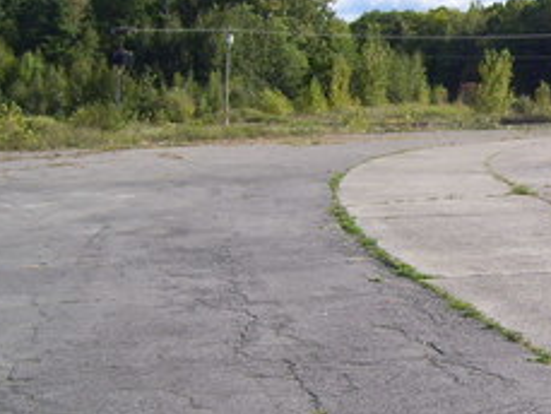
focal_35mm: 94
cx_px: 642
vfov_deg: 15.7
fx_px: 1497
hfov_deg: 19.7
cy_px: 190
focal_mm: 6
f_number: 4.8
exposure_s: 1/500
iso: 80
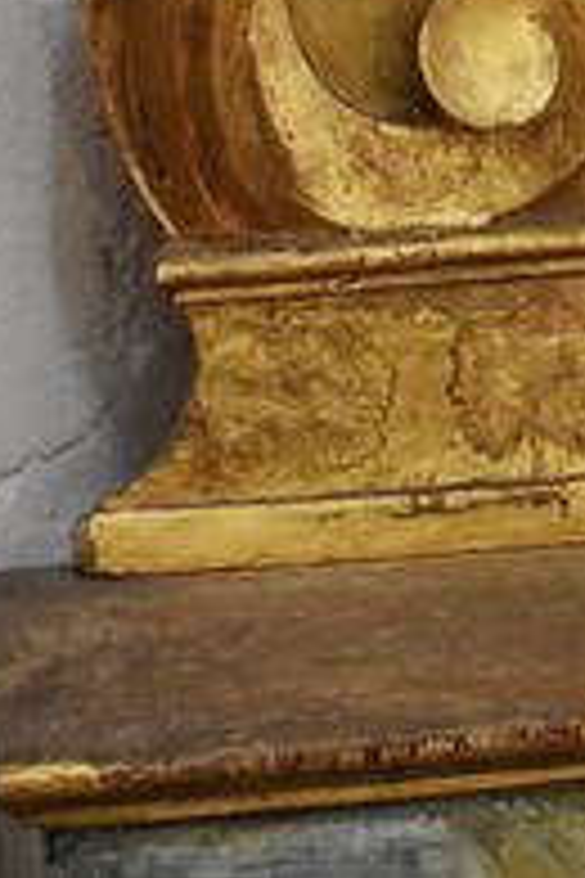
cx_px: 880
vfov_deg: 14.1
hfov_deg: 10.3
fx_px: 3144
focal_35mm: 129
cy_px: -689
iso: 6400
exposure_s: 1/60
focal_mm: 24
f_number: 4.5
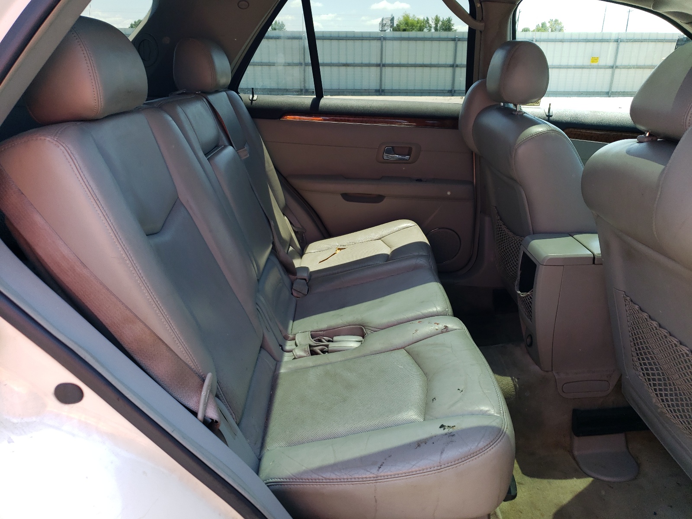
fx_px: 520
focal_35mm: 26
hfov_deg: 67.3
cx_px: 346
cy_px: 260
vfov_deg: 53.1
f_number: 1.5
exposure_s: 1/435
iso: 50
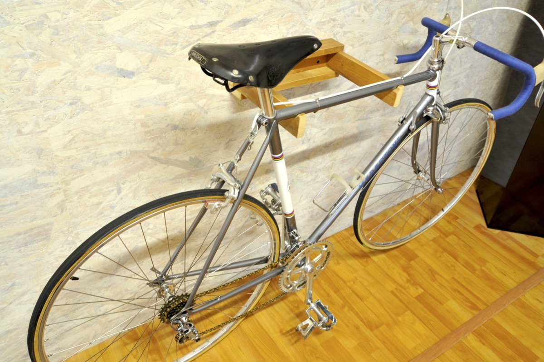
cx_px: 272
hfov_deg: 65.5
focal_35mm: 28
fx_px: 423
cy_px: 181
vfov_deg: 46.3
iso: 800
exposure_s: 1/1.3
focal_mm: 28
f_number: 11
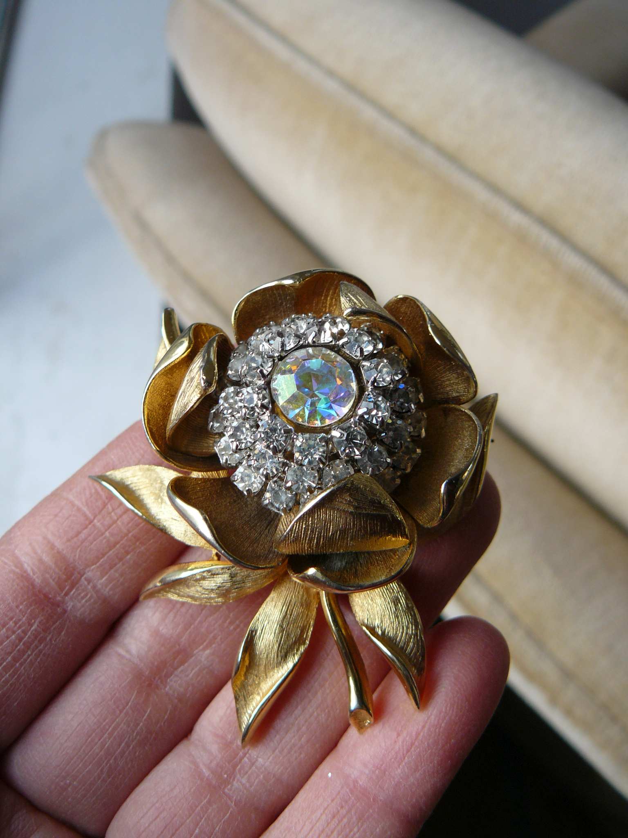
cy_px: 419
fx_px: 871
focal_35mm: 36
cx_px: 314
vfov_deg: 51.4
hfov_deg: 39.7
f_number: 3.6
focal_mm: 6
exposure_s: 1/100
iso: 100
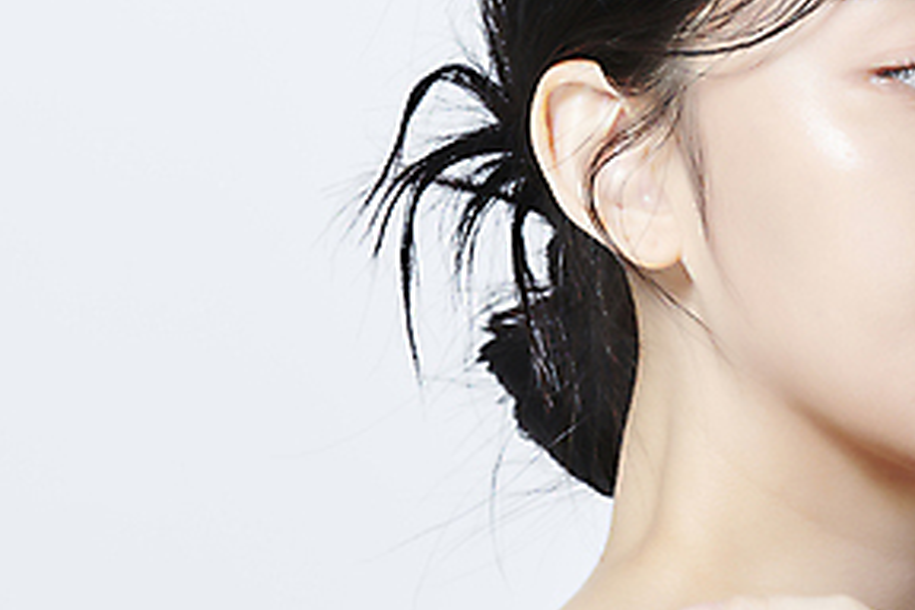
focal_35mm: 323
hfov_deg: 6.4
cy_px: 283
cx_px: 766
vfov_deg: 4.3
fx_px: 8209
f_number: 11
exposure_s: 1/125
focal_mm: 155
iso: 64
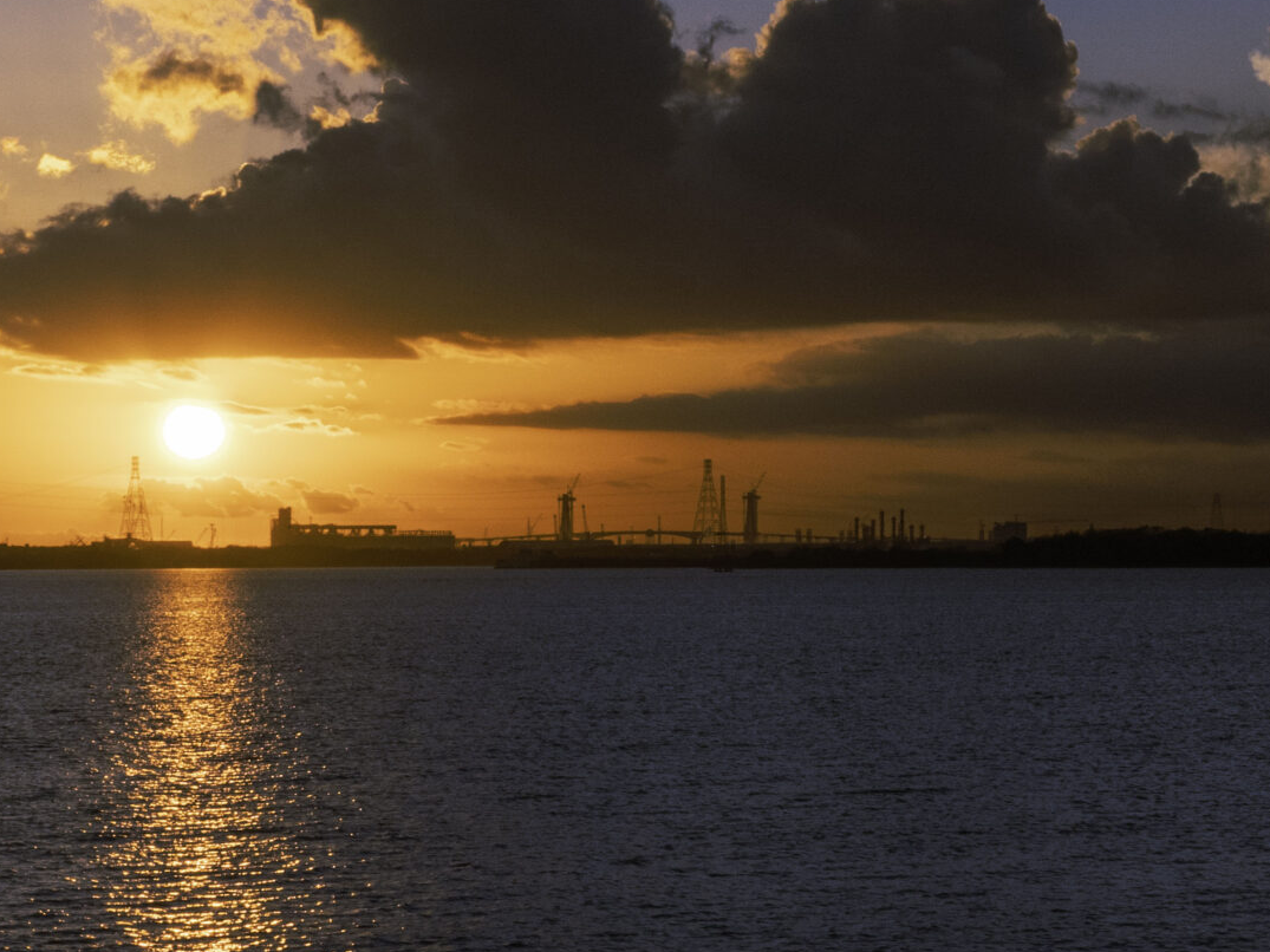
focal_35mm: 158
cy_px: 480
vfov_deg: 9.4
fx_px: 5796
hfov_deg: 12.5
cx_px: 787
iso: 100
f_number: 9
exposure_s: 1/640
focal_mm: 25.34
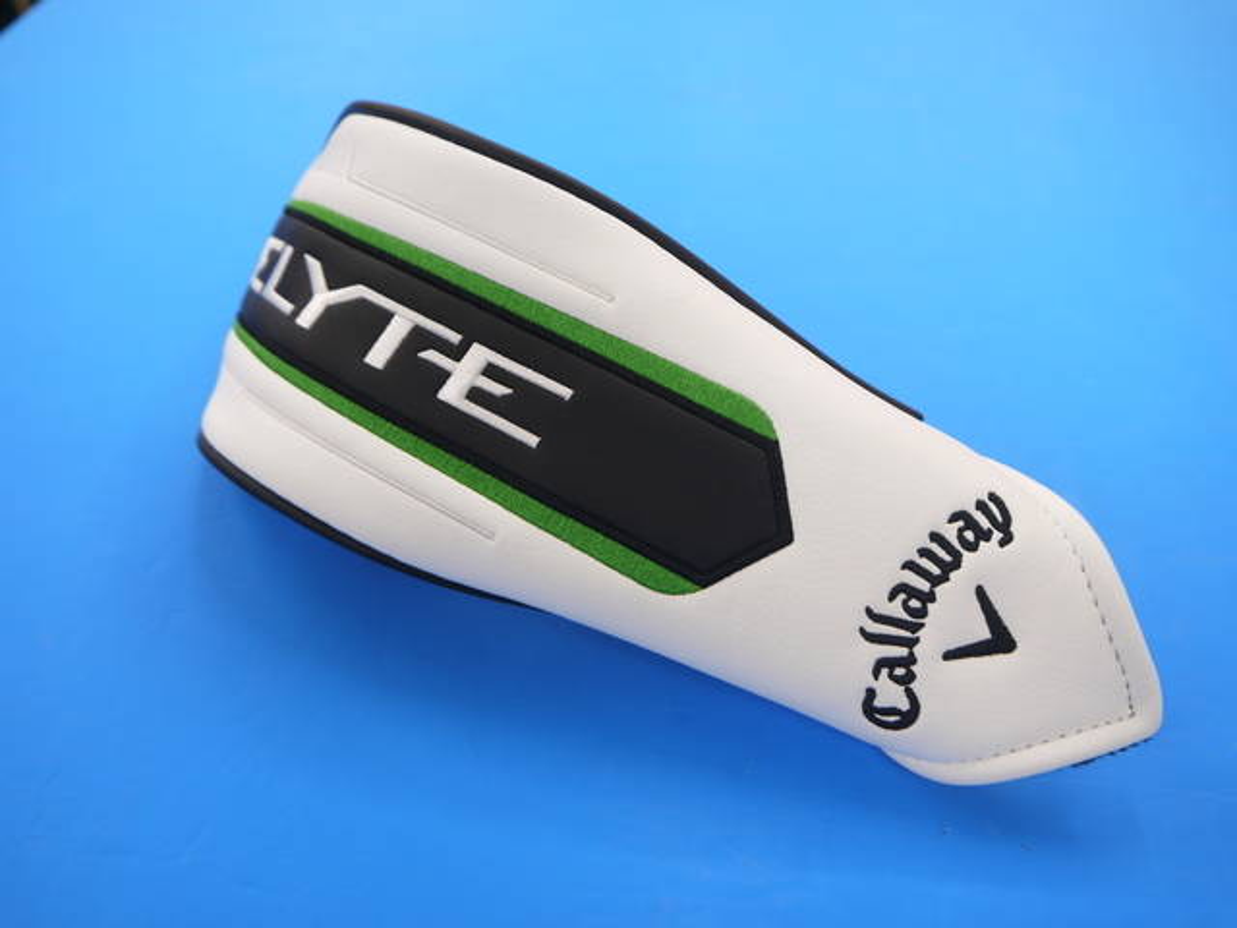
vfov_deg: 44.2
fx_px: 1144
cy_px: 464
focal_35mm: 32
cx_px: 618
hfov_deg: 56.8
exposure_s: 1/60
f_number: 3.9
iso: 200
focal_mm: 16
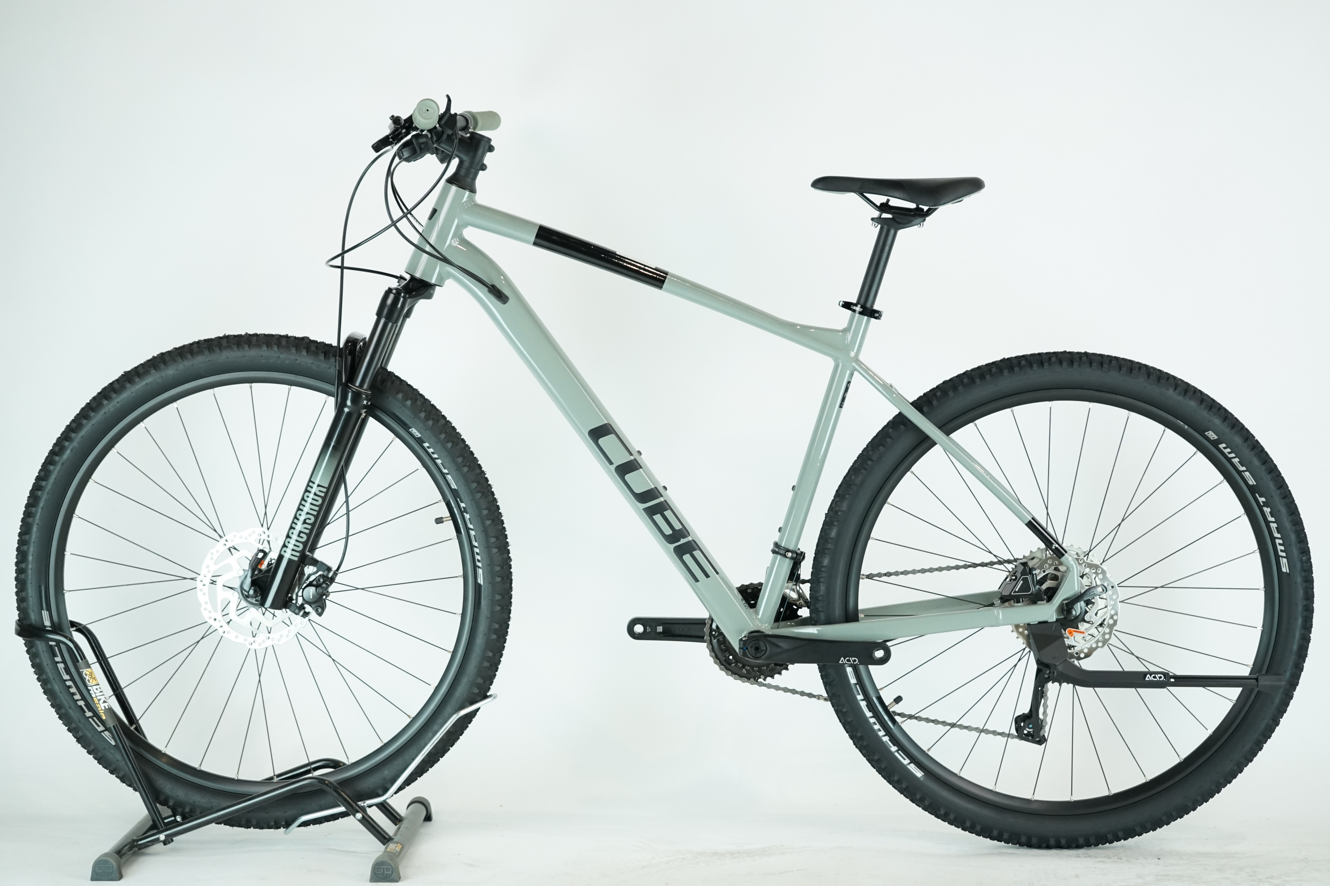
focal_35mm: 70
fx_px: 2586
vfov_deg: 19.5
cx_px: 665
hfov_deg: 28.8
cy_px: 443
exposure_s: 1/200
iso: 1600
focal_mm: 70
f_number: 5.6
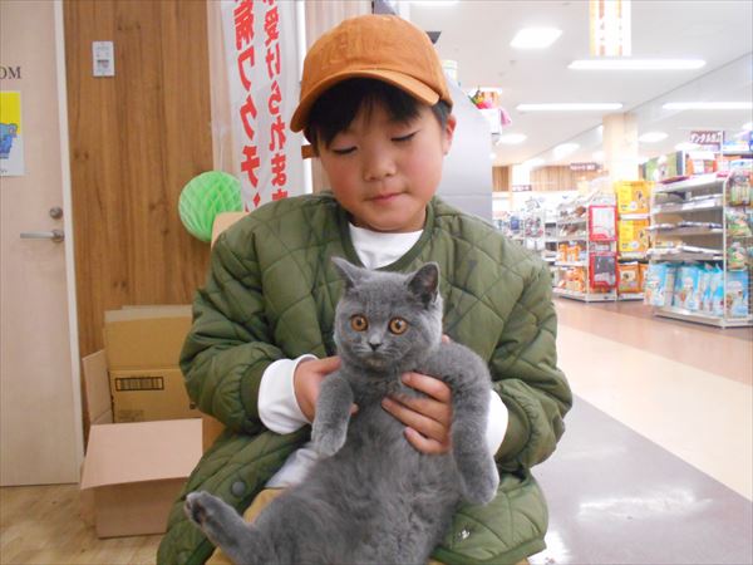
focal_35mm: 30
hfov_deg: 60.0
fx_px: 653
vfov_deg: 46.8
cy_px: 282
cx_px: 376
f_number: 3.4
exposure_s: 1/80
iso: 800
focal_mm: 5.1
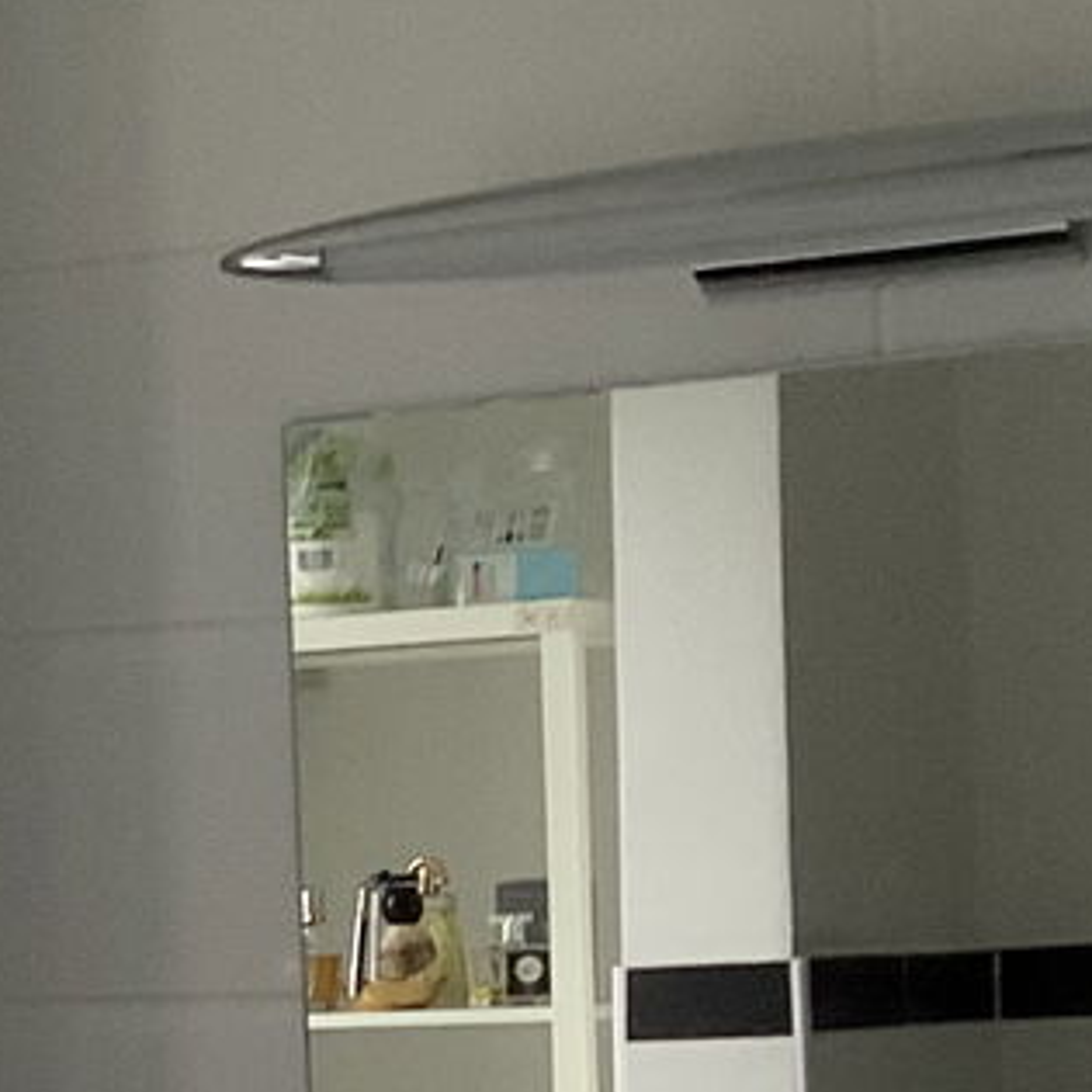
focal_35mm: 139
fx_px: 4961
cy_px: 1037
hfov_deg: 10.8
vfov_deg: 12.4
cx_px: -1466
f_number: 2.4
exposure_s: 1/100
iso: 40
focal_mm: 3.3
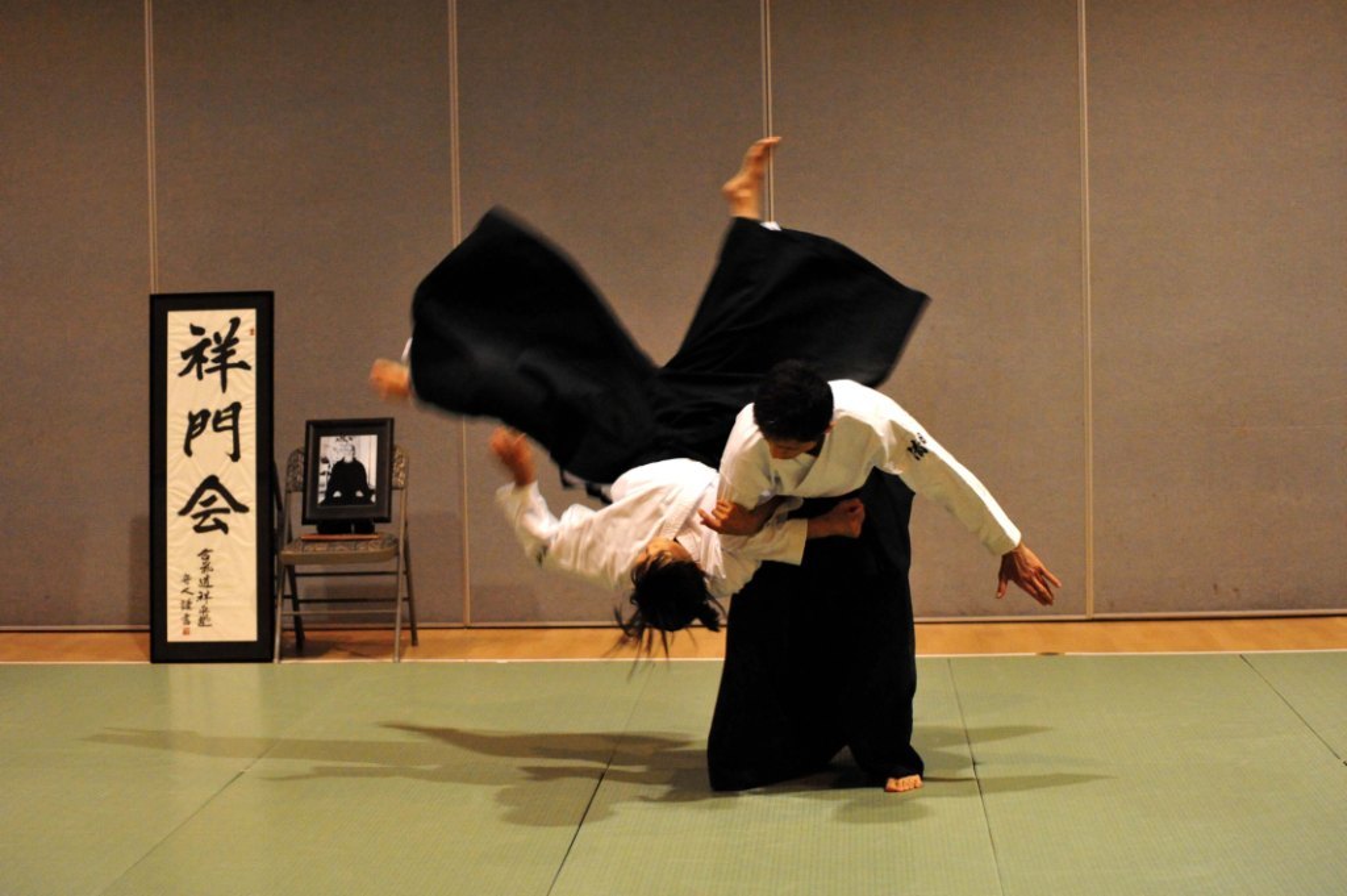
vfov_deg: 19.4
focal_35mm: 70
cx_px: 674
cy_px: 448
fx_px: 2617
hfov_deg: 28.9
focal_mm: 70
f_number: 6.3
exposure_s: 1/160
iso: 6400
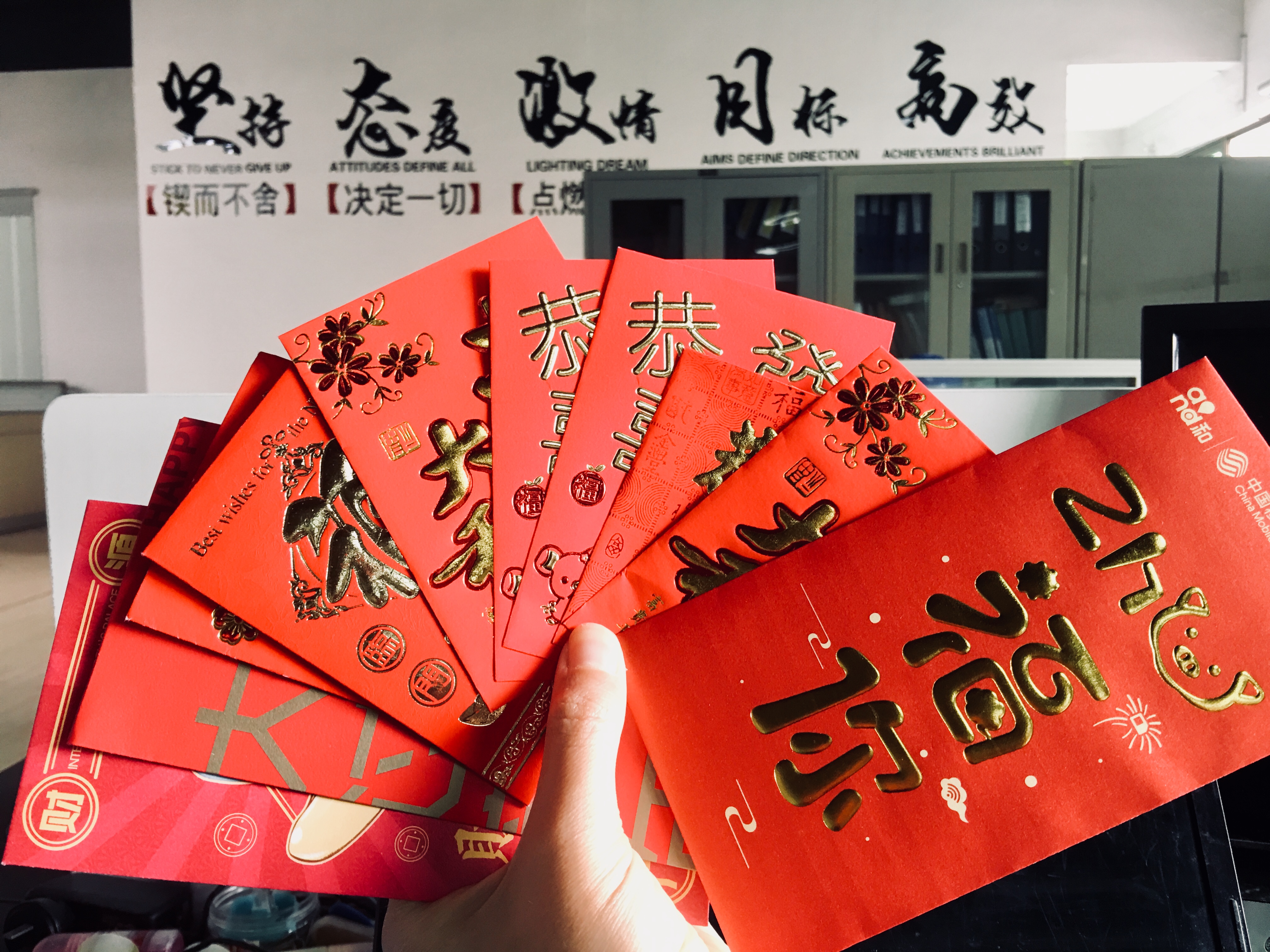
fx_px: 1064
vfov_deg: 48.2
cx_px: 635
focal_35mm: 29
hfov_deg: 61.7
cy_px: 476
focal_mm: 4.15
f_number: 2.2
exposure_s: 1/33
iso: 50
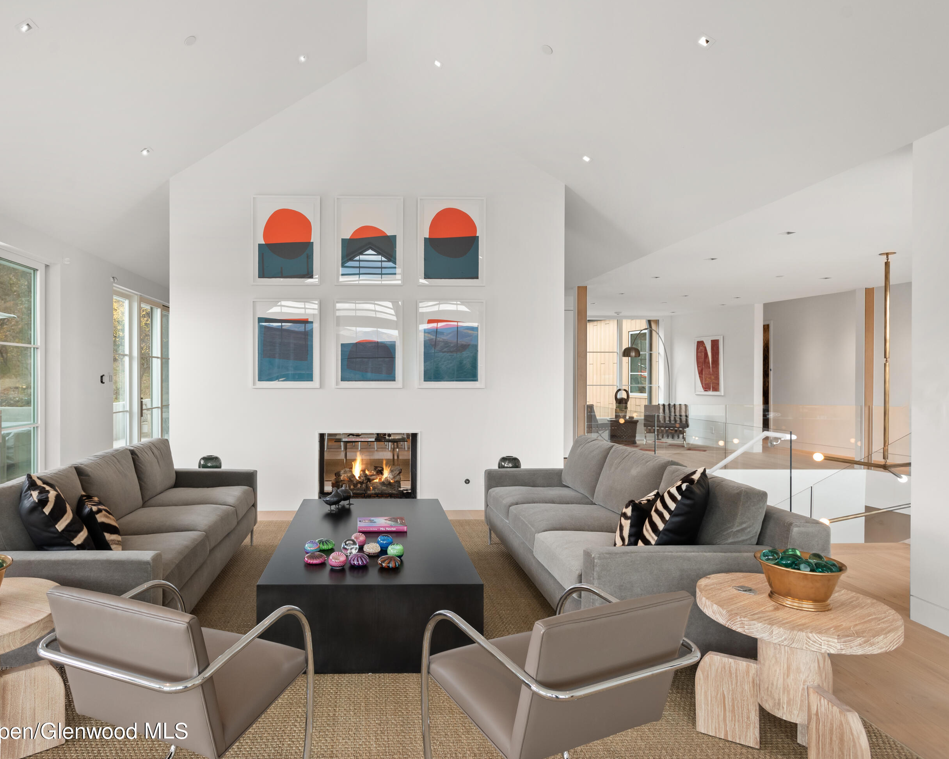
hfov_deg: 74.0
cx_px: 370
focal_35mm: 22
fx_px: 618
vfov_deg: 63.1
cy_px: 376
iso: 400
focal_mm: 19
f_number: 7.1
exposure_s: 1/80
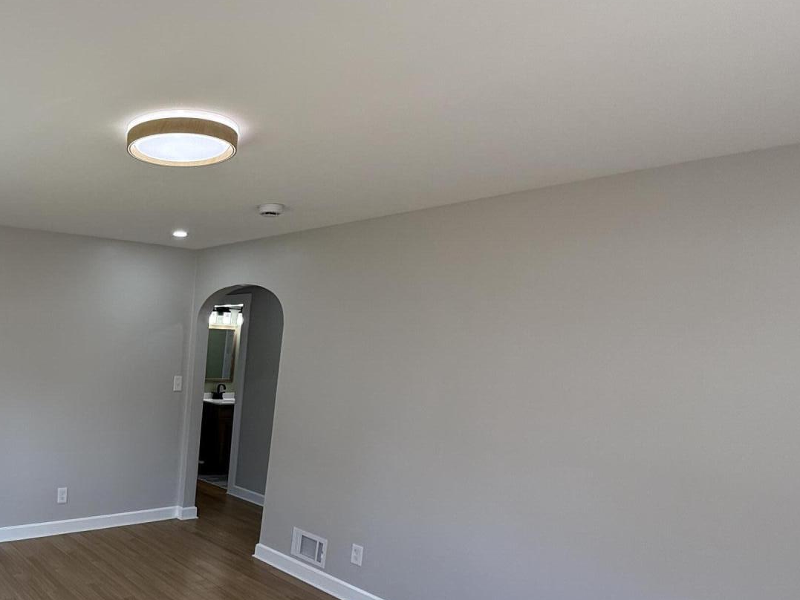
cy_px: 476
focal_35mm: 26
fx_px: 601
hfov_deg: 59.1
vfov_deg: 50.1
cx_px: 106
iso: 64
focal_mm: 2.22
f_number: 2.2
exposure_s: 1/99
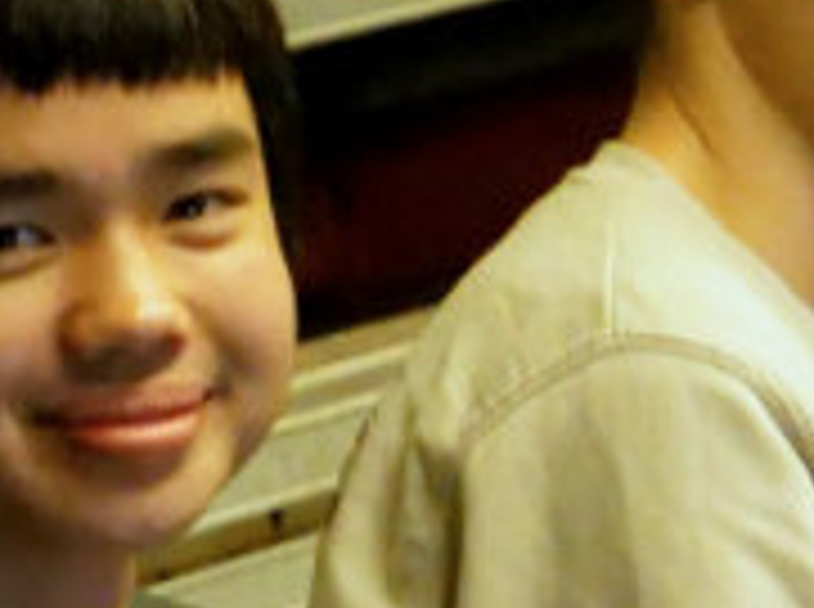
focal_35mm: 505
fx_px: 11852
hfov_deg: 3.9
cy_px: 239
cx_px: 1106
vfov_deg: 2.9
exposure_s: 1/40
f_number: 5.6
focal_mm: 57
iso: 12800
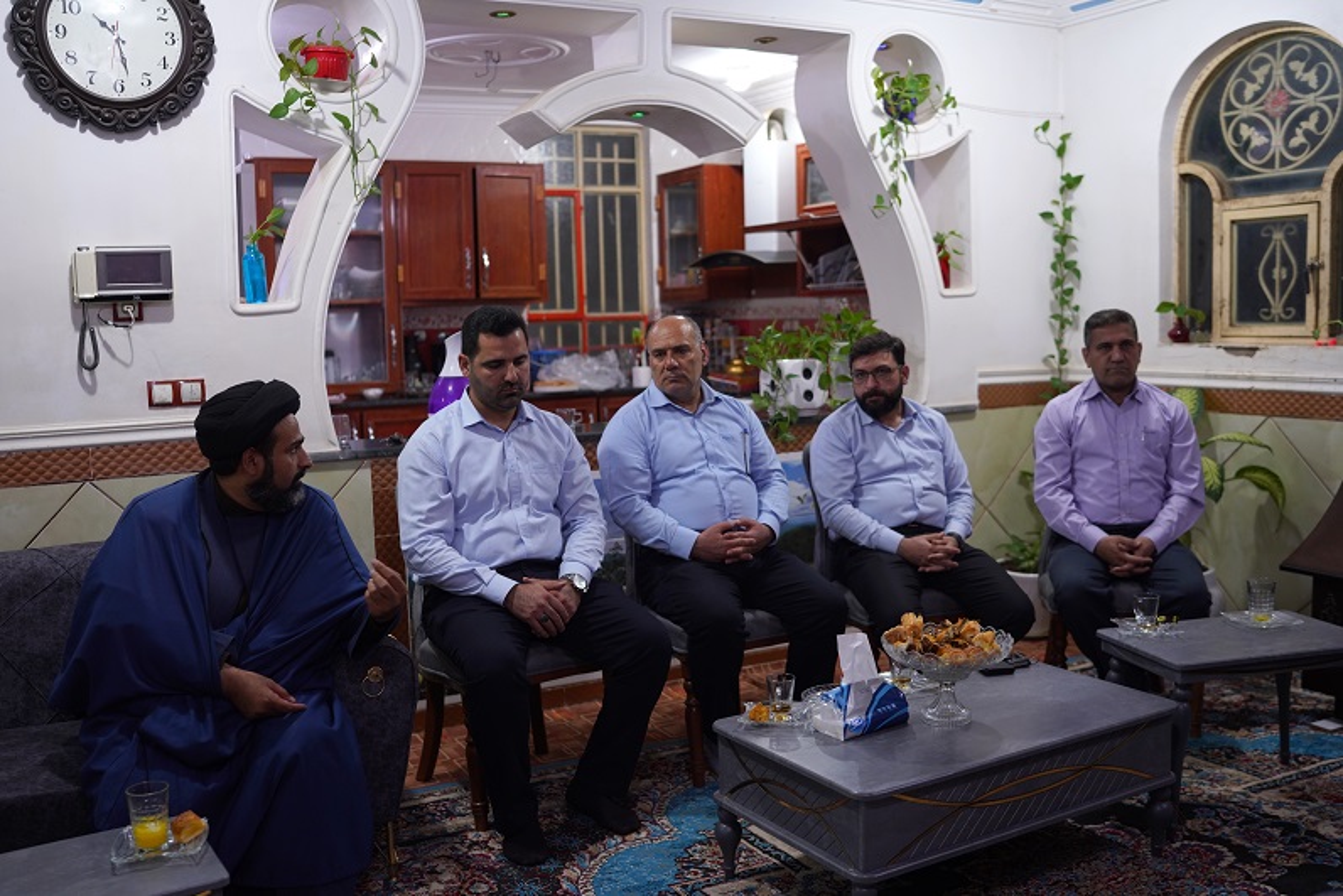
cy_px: 448
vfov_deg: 37.9
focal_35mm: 35
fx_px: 1306
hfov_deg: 54.4
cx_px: 672
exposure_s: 1/100
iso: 400
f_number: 2
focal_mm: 35
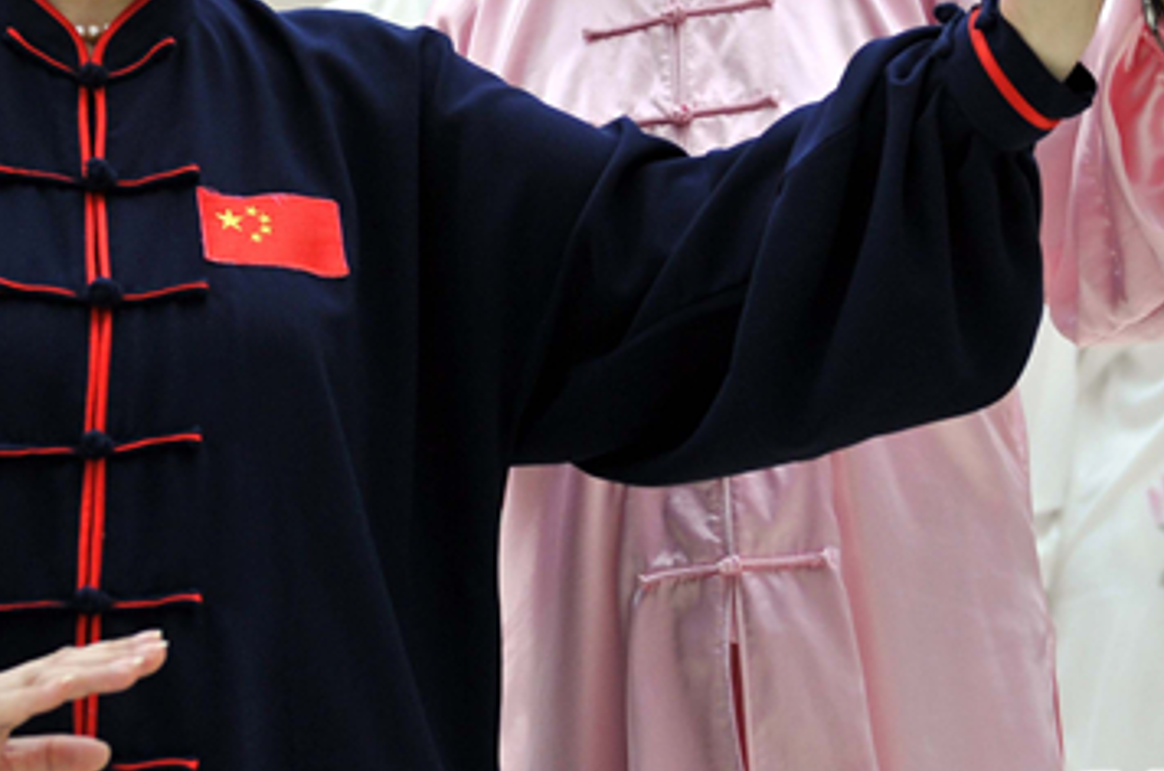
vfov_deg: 10.6
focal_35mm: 128
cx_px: 356
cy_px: 109
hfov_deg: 16.0
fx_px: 4131
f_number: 2.8
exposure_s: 1/80
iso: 280
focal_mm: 38
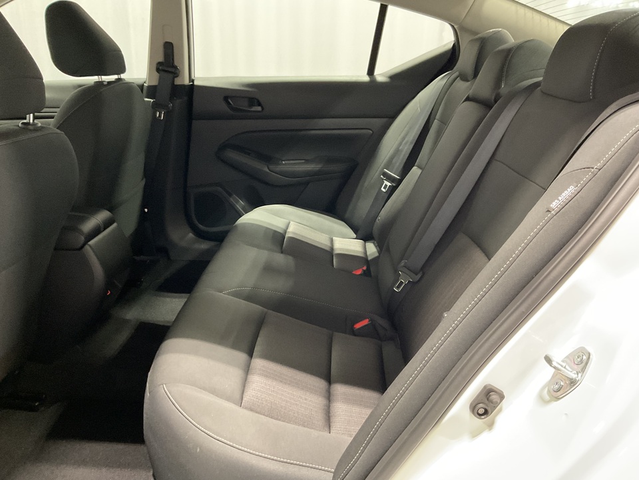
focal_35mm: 29
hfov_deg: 61.7
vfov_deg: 48.2
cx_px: 320
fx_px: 535
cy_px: 240
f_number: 1.8
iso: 320
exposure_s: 1/33
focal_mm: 3
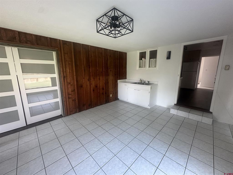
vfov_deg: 85.7
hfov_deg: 102.1
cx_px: 116
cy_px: 88
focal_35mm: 14
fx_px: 94
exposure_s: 1/99
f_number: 2.2
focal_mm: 2.22
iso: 250
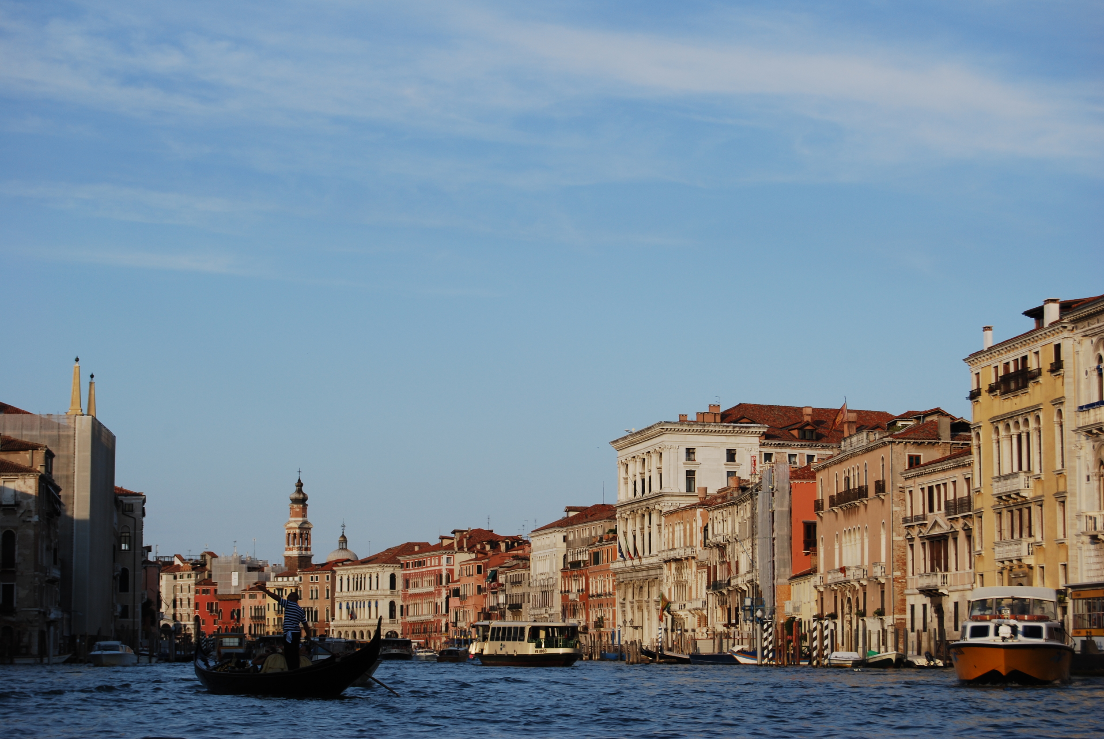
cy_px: 370
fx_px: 2533
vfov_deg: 16.6
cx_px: 552
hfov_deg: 24.6
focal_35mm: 82
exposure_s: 1/250
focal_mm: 55
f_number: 8
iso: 100
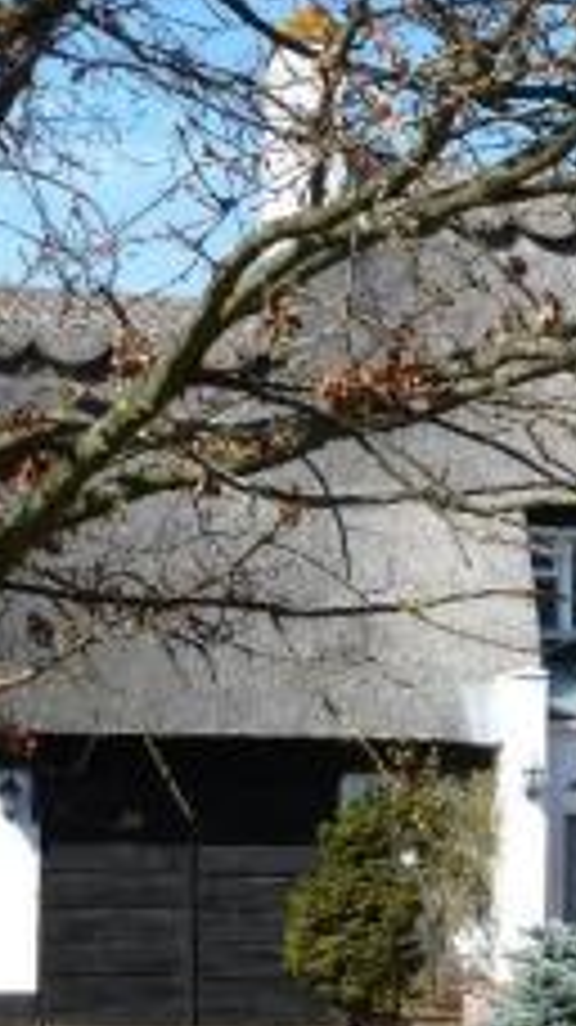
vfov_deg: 18.6
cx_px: 1010
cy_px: 808
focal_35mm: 114
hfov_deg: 10.1
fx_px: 3100
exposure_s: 1/400
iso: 100
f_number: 3.9
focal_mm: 7.4
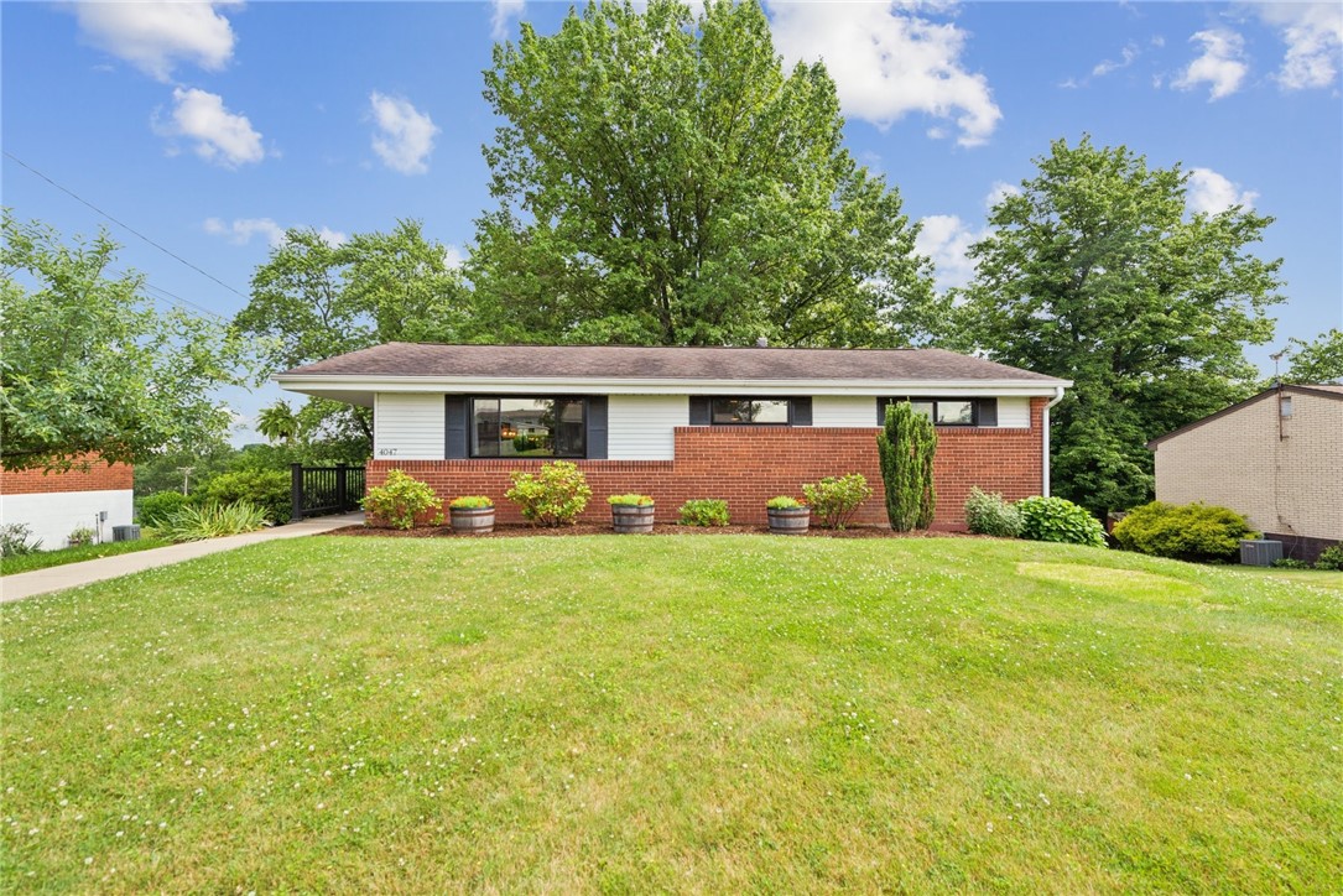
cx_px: 672
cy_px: 448
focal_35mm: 16
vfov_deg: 73.8
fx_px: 597
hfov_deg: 96.7
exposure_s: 1/320
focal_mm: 16
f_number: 7.1
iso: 50
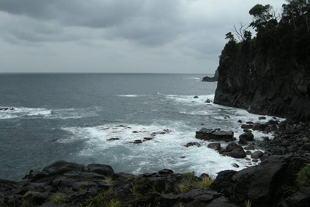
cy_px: 114
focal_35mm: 37
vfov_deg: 35.9
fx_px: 319
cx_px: 156
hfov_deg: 51.9
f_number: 4.8
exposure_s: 1/178
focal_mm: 7.5
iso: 64
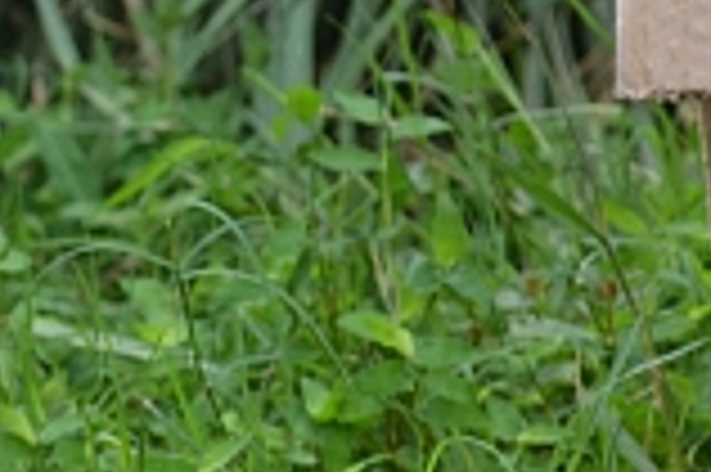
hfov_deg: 1.8
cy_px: 135
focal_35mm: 1140
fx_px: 22491
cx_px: -968
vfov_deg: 1.2
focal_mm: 200
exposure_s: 1/400
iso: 800
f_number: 10
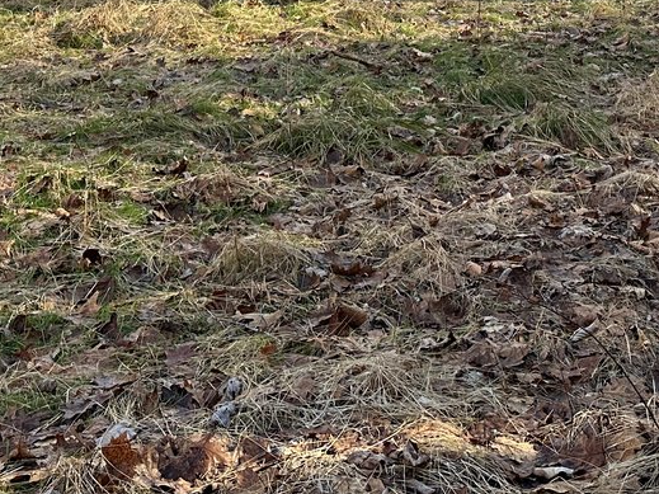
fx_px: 1332
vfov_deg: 19.0
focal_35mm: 70
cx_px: 590
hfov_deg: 26.9
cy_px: -203
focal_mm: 6.86
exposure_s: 1/816
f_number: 1.78
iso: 80
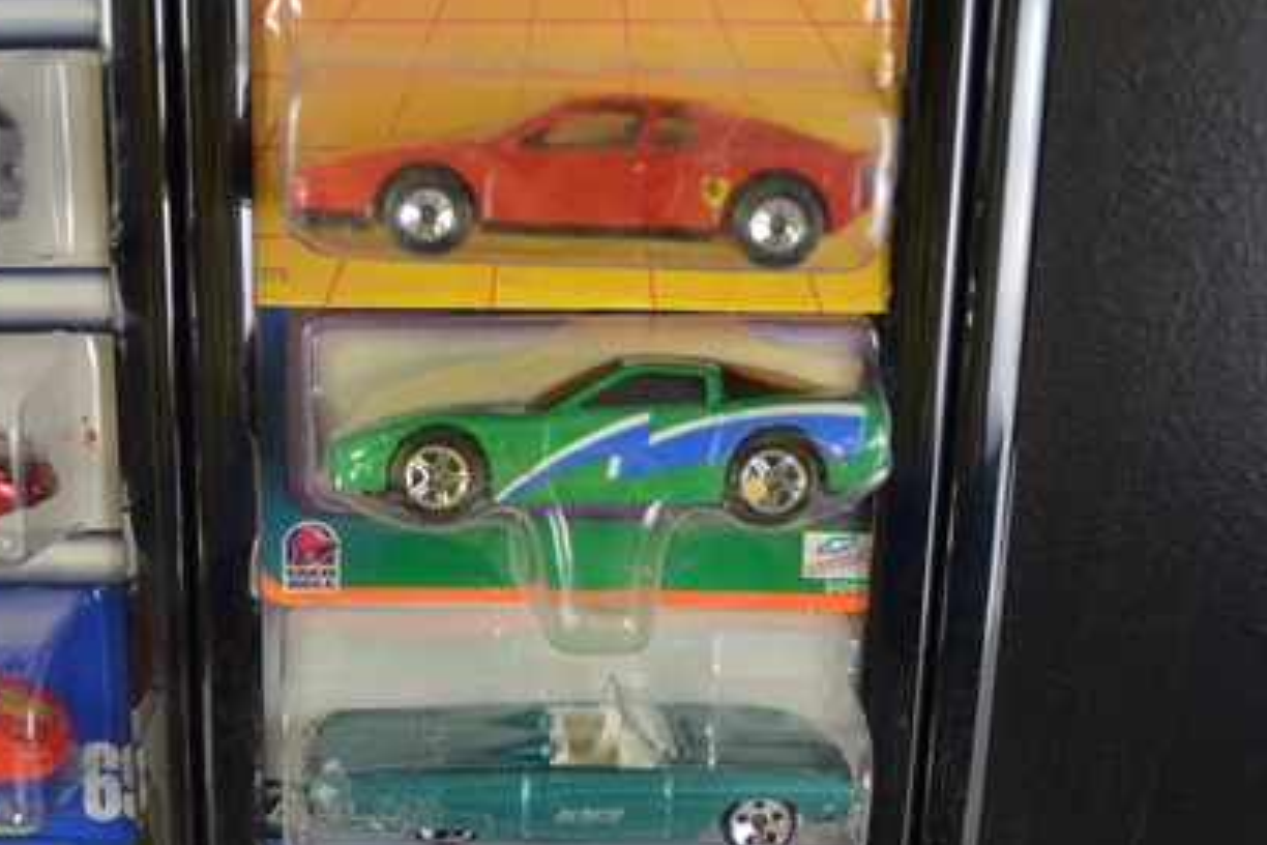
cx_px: 388
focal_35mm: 53
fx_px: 1865
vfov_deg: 25.4
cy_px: 541
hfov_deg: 37.0
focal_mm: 24
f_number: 4
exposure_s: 1/60
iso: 400
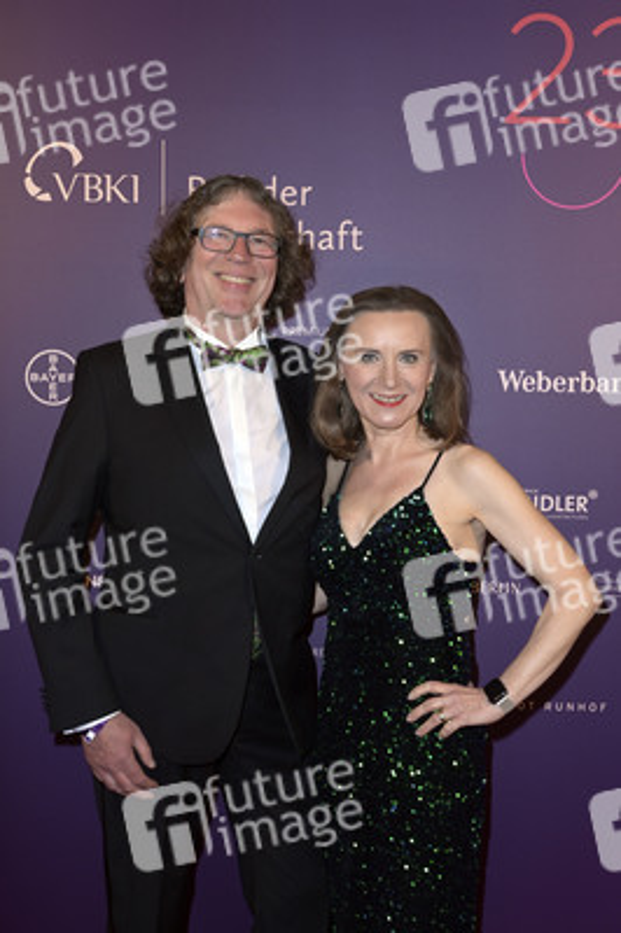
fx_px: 1140
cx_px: 310
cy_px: 466
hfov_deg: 30.5
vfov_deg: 44.5
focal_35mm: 44
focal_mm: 44
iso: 500
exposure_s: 1/250
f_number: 5.6
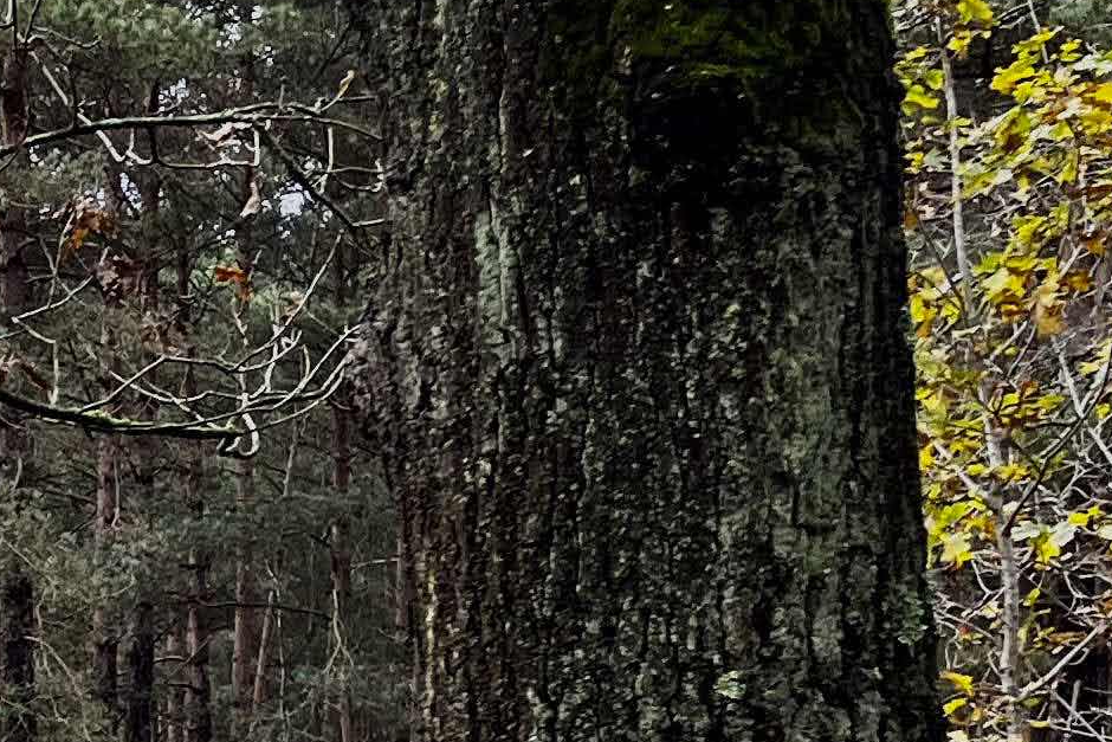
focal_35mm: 116
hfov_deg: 14.7
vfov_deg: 11.4
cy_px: 1091
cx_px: -1071
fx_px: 3583
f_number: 1.6
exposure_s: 1/164
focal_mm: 5.1
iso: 64
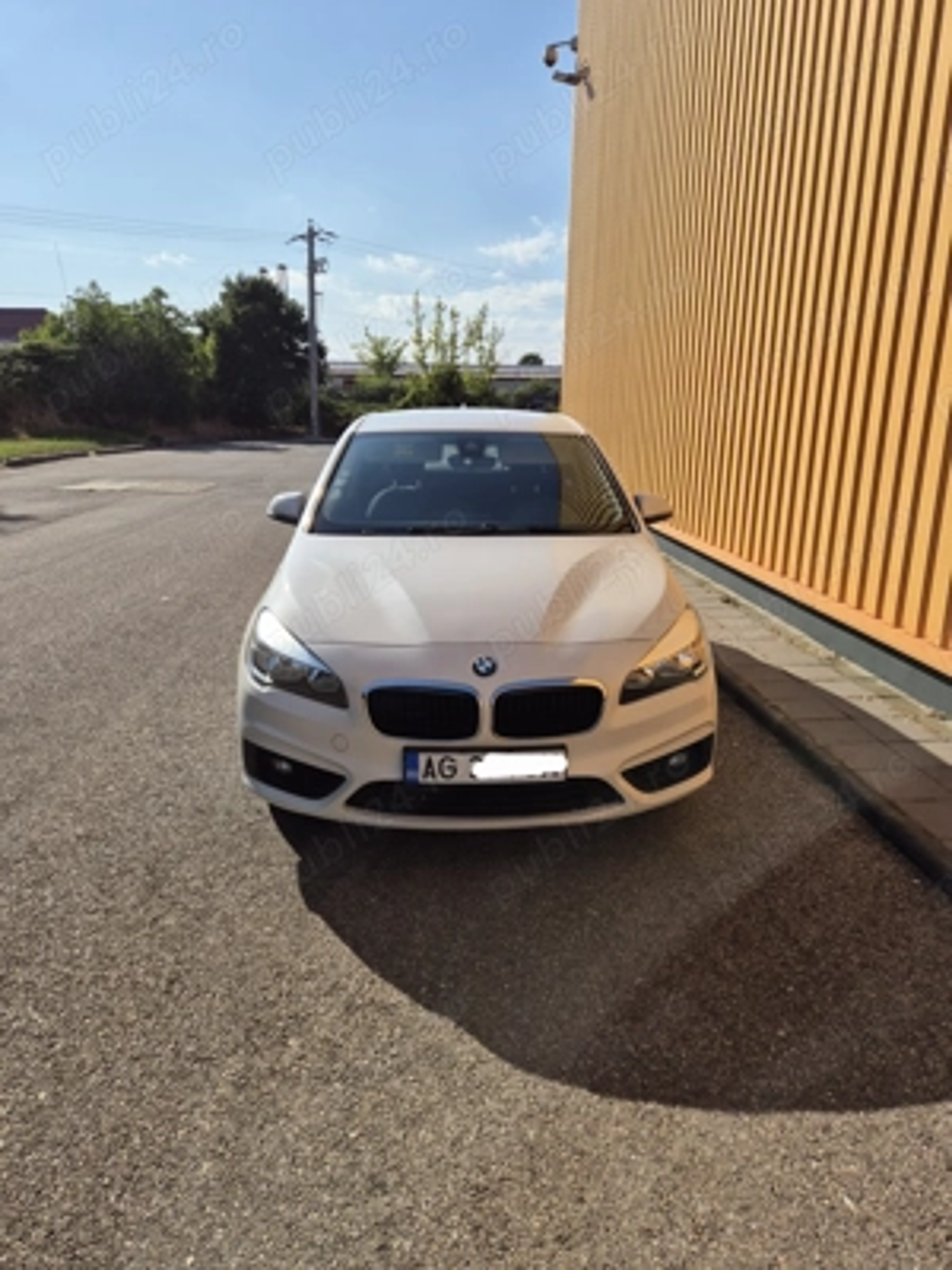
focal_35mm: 23
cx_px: 476
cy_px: 635
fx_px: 843
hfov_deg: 58.9
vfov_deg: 73.9
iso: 25
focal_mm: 5.4
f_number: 1.8
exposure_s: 1/3333
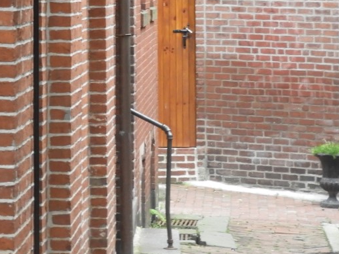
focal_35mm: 239
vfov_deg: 6.2
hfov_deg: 8.2
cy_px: -58
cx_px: -24
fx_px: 2341
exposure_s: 1/60
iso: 320
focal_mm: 15.2
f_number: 4.5
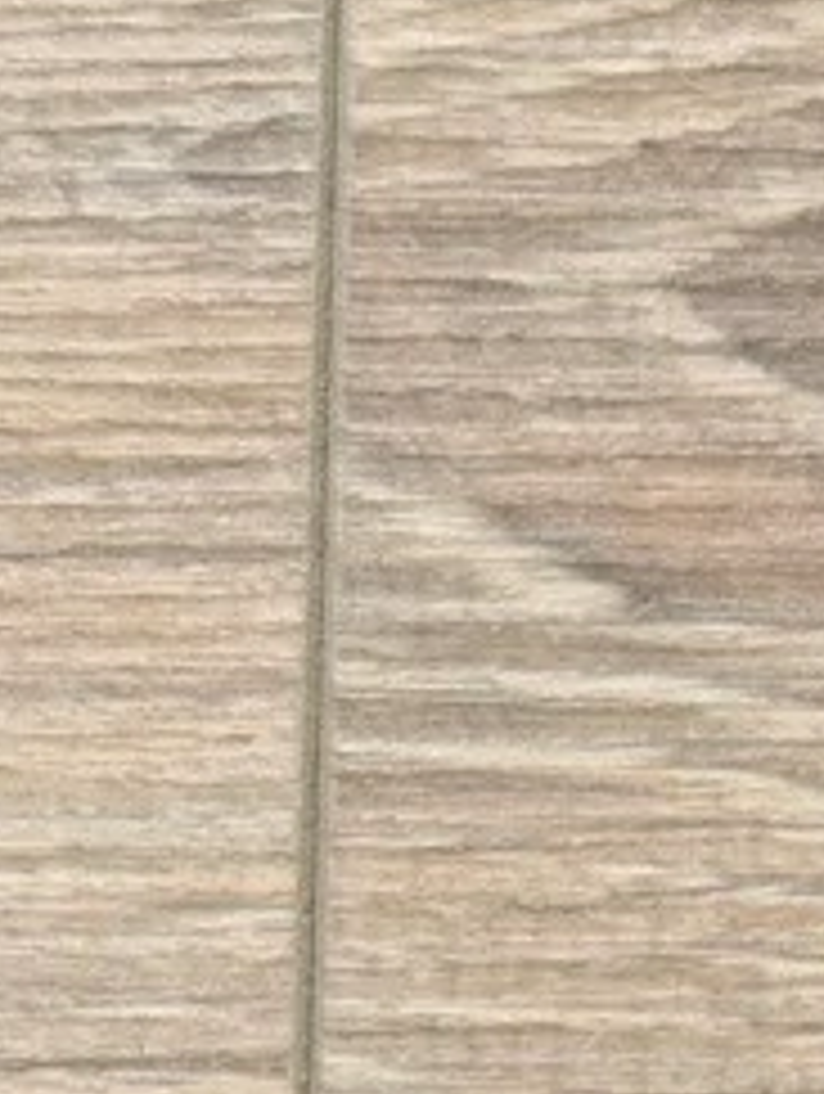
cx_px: 2233
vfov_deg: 7.0
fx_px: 8325
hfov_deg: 5.4
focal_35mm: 263
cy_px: 2719
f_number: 1.78
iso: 64
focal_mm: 6.76
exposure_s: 1/121
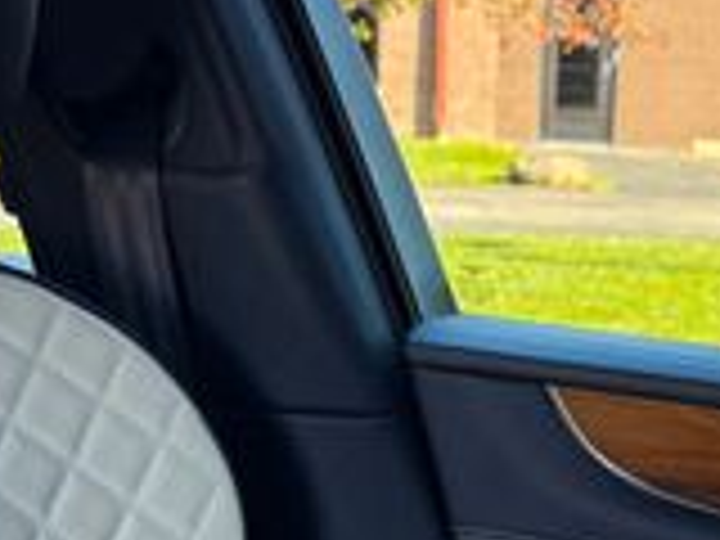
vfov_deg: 14.7
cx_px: 608
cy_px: 702
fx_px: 1997
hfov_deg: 20.1
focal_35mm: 96
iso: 160
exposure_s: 1/121
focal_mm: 6.76
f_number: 1.78
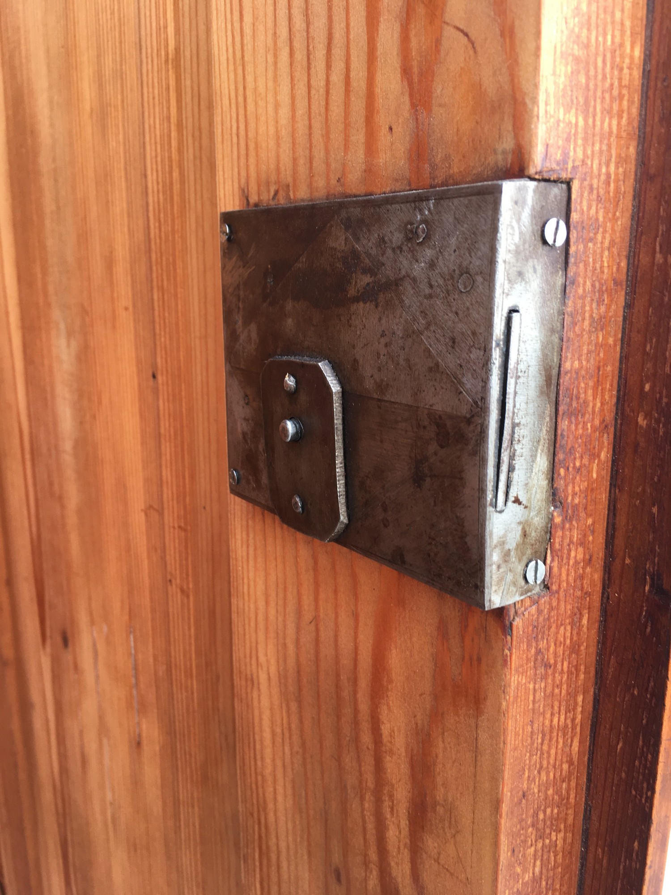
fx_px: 750
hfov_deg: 48.2
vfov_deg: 61.7
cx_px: 336
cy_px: 448
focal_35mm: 29
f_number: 2.2
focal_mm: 4.15
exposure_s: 1/100
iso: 32
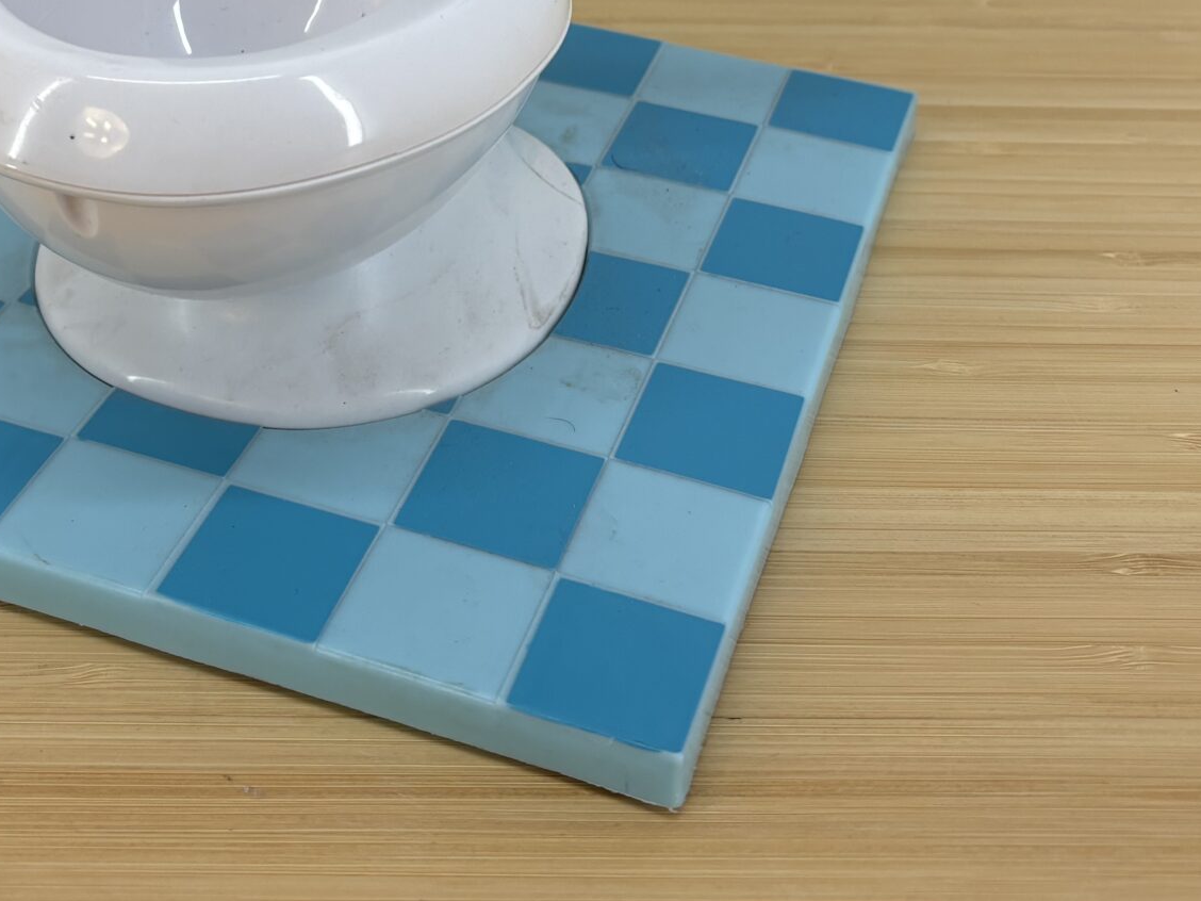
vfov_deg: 23.6
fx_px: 2047
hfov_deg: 32.6
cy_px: -26
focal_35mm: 59
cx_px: 464
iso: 50
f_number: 1.6
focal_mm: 5.96
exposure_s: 1/328
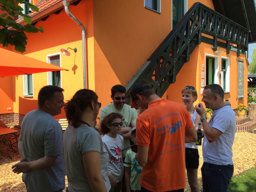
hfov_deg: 61.7
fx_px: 214
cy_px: 96
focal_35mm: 29
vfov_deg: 48.2
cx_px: 128
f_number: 2.2
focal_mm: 4.15
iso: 32
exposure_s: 1/942
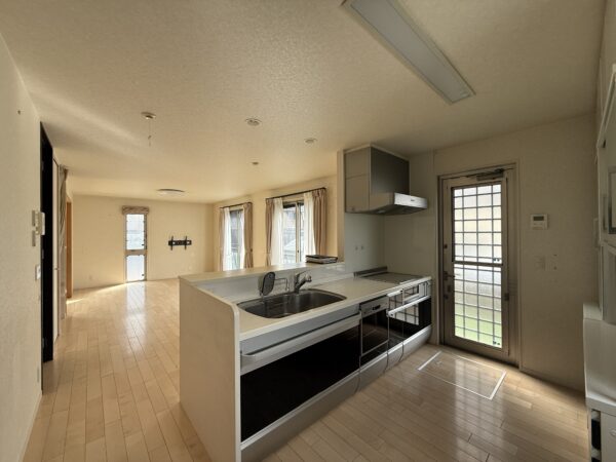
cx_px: 308
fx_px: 249
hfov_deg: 102.1
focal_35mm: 14
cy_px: 231
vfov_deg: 85.7
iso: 80
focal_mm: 2.22
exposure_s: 1/99
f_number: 2.2
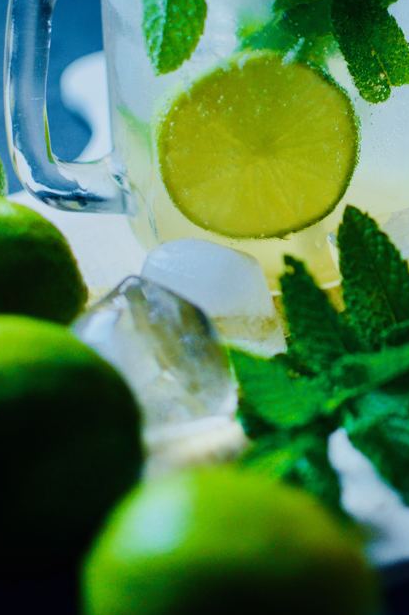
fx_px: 1706
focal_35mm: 100
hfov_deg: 13.6
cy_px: 173
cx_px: 360
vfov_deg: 20.3
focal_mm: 35
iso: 400
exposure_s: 1/320
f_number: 1.8
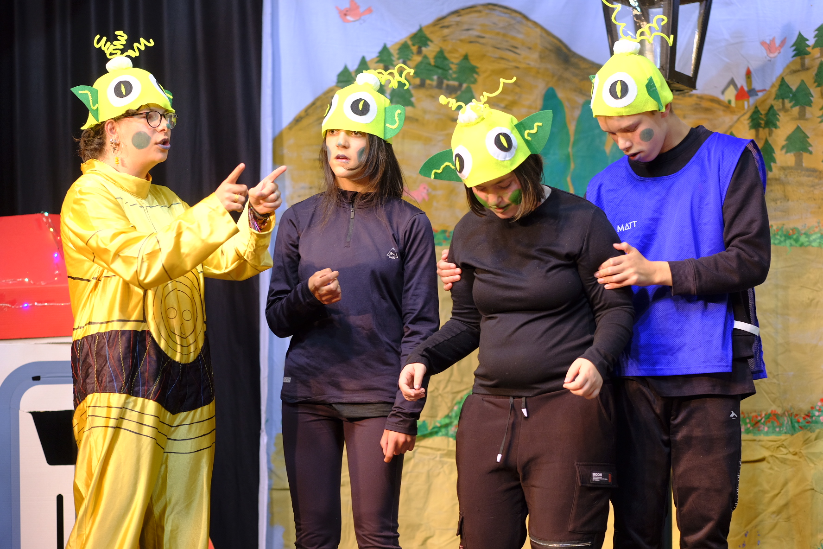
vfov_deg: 10.2
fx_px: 3086
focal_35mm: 135
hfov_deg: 15.2
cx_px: 412
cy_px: 274
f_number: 2
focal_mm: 90
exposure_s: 1/125
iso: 400
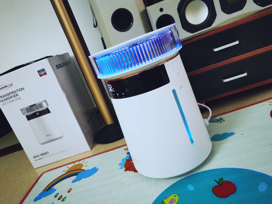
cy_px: 102
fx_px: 212
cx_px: 136
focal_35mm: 27
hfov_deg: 65.3
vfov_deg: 51.4
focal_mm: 5.56
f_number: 1.6
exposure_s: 1/50
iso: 320
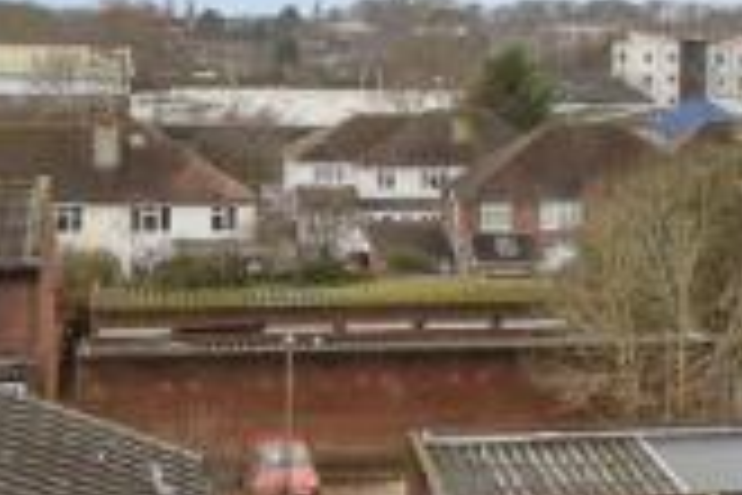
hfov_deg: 17.7
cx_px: 996
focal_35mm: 107
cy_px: 160
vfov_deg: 12.8
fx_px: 2205
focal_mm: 18
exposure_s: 1/160
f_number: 8
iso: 400
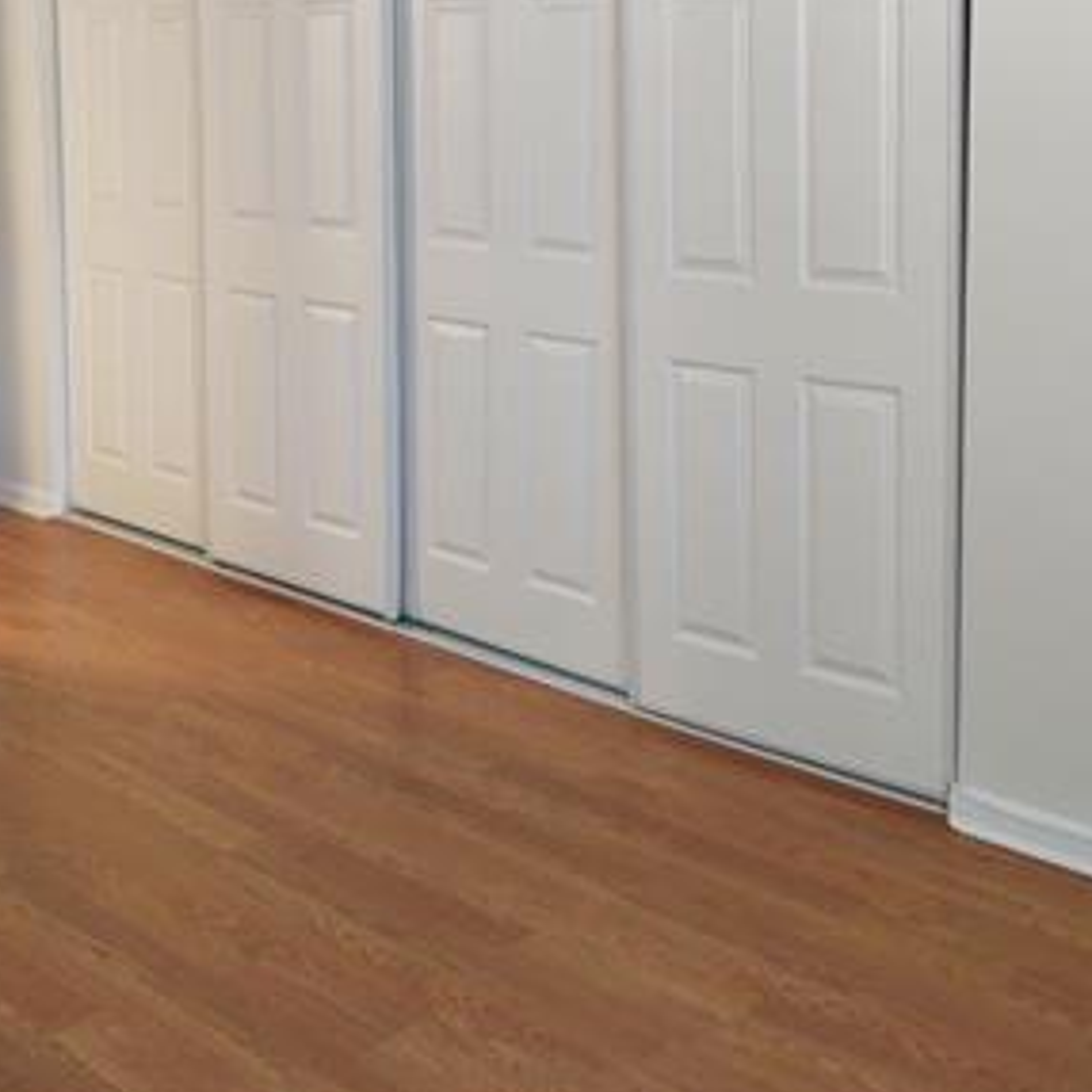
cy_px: 218
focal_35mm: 50
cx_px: 340
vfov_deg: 33.1
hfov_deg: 33.6
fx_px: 1785
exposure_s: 1/60
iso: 475
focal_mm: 4.75
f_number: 1.7
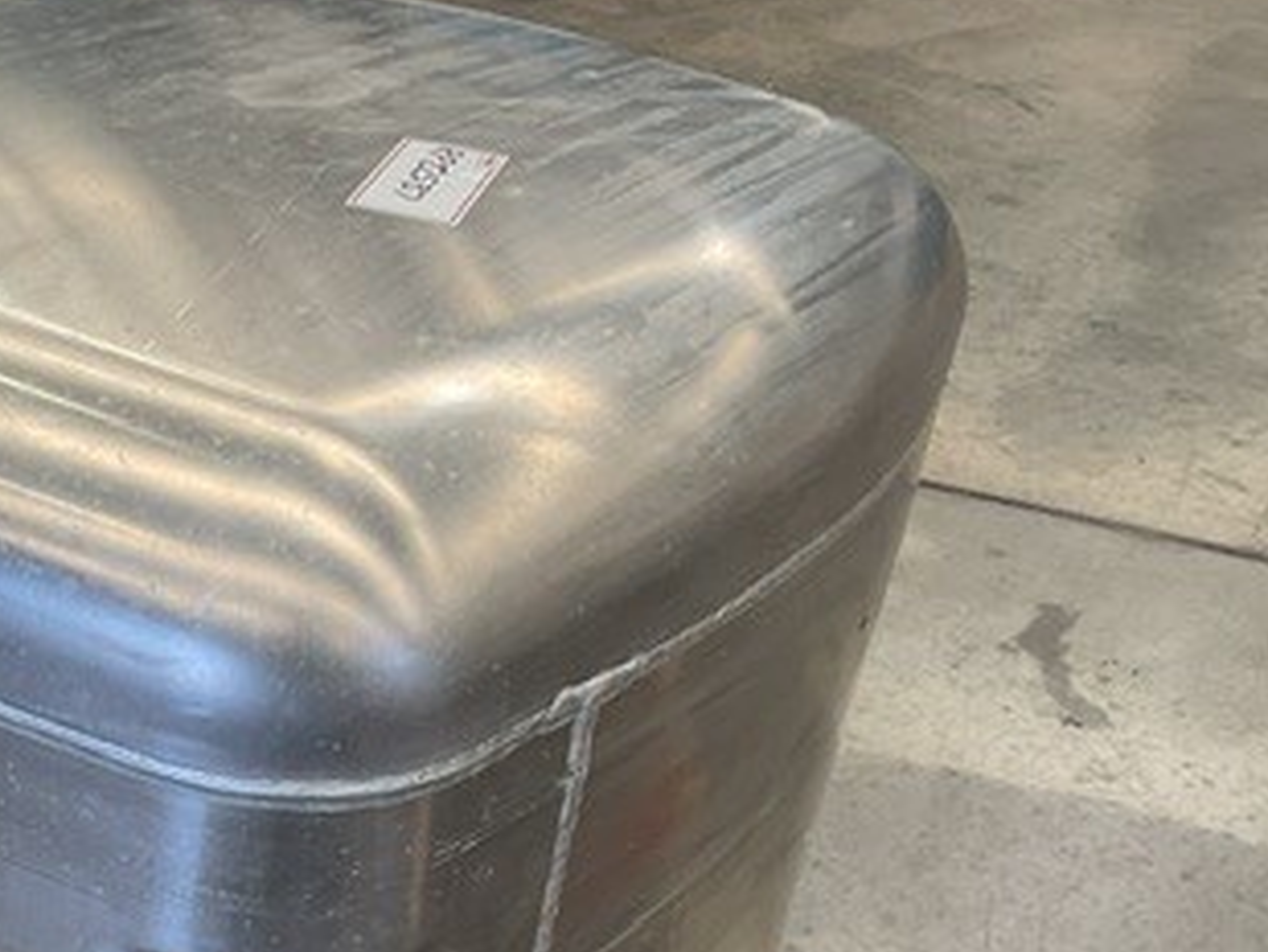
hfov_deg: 30.2
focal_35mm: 60
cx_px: 37
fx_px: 2199
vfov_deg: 23.5
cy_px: 923
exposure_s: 1/100
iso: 40
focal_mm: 3
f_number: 1.8
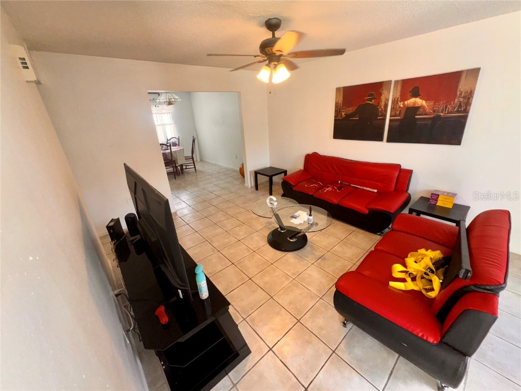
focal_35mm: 14
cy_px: 196
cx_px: 260
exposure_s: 1/121
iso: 80
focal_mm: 2.22
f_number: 2.2
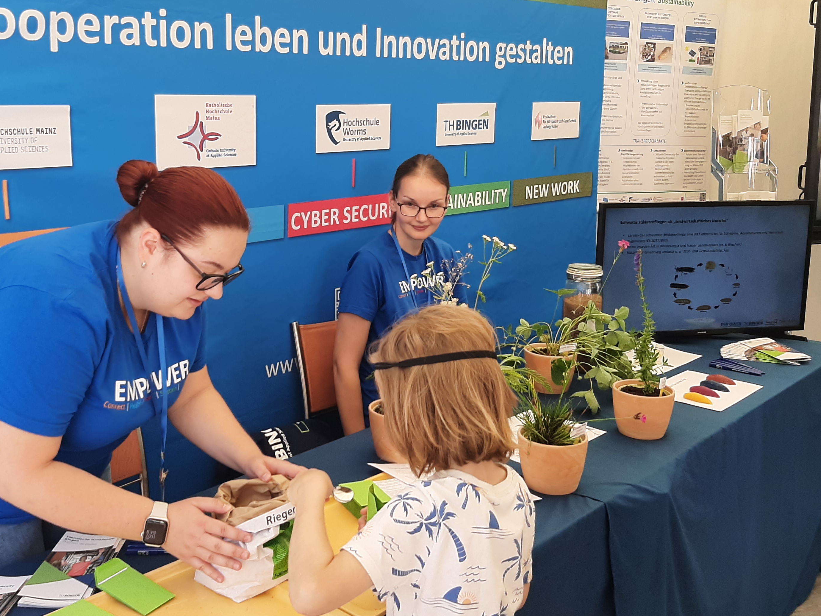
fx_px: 901
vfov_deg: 37.6
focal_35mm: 38
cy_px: 253
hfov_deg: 48.6
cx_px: 317
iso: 40
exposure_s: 1/343
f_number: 1.7
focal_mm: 3.93
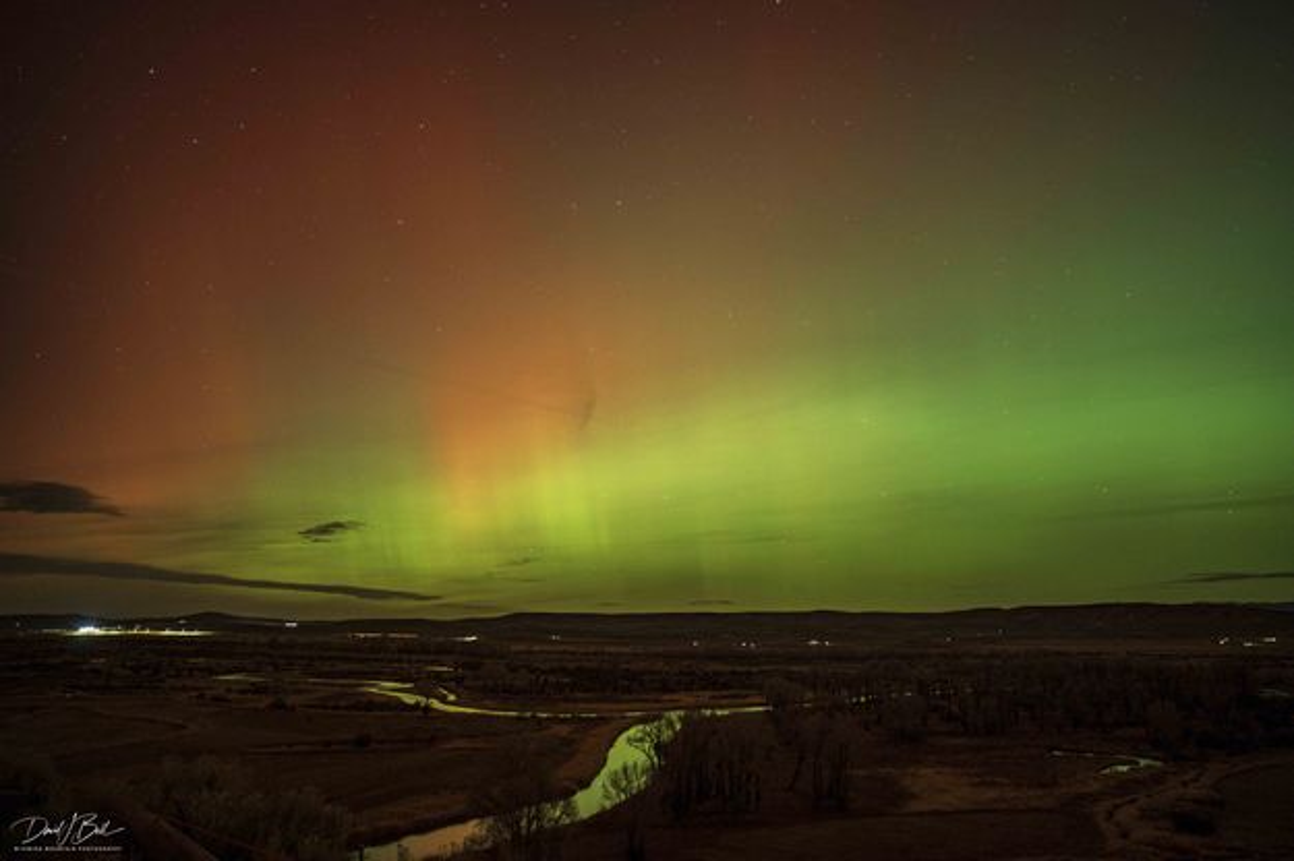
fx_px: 754
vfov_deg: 59.4
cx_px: 647
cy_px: 430
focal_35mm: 21
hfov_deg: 81.2
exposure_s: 8
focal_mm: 21
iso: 1250
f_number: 2.8
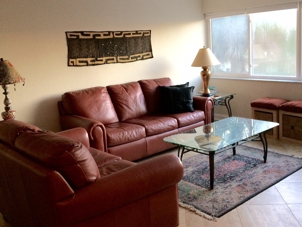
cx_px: 167
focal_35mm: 37
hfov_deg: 50.1
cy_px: 88
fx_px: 323
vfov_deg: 38.5
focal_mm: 4.15
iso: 125
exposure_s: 1/30
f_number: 2.2
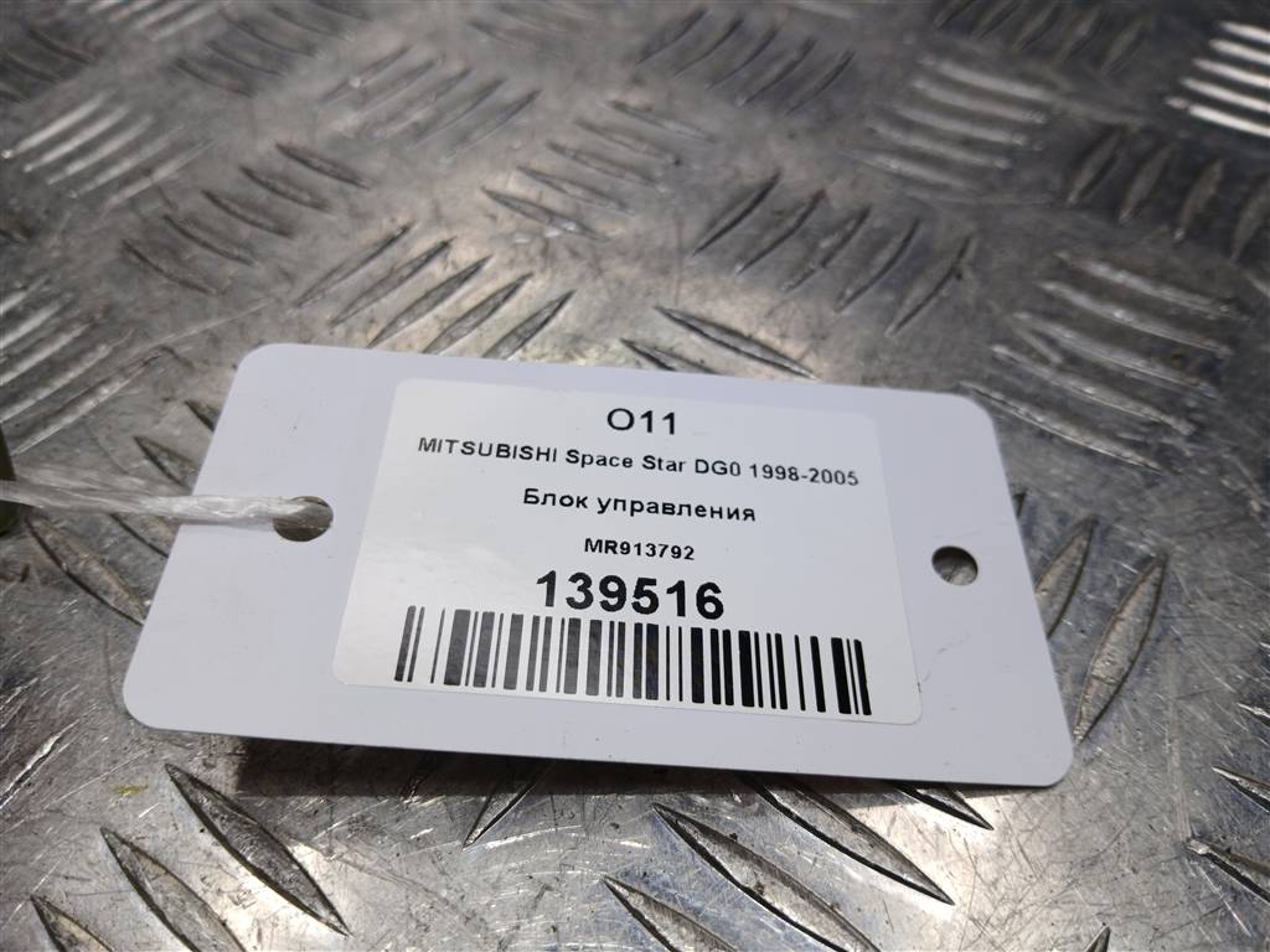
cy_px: 476
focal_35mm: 26
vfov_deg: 53.1
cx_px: 635
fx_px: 954
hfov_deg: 67.3
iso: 25
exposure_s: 1/100
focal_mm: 3.98
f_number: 1.8
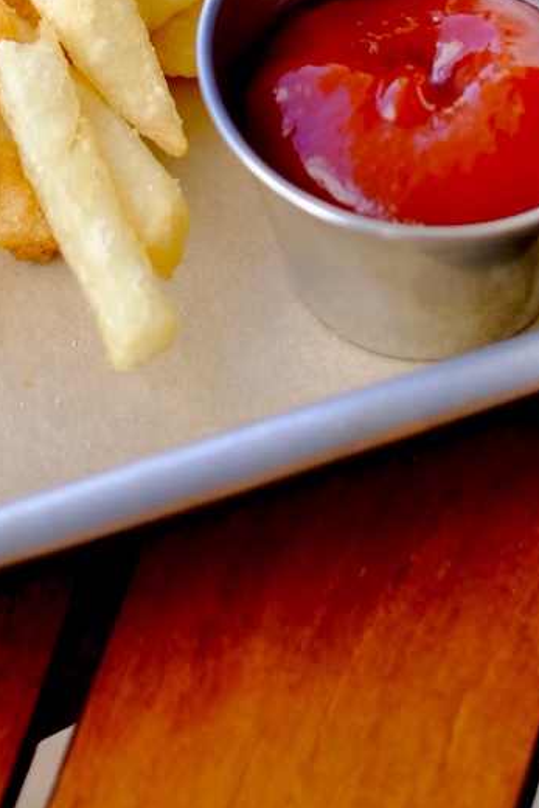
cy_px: -319
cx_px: -34
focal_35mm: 287
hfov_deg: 4.8
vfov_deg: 7.1
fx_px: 6441
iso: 320
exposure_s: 1/1000
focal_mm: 56
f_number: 2.5
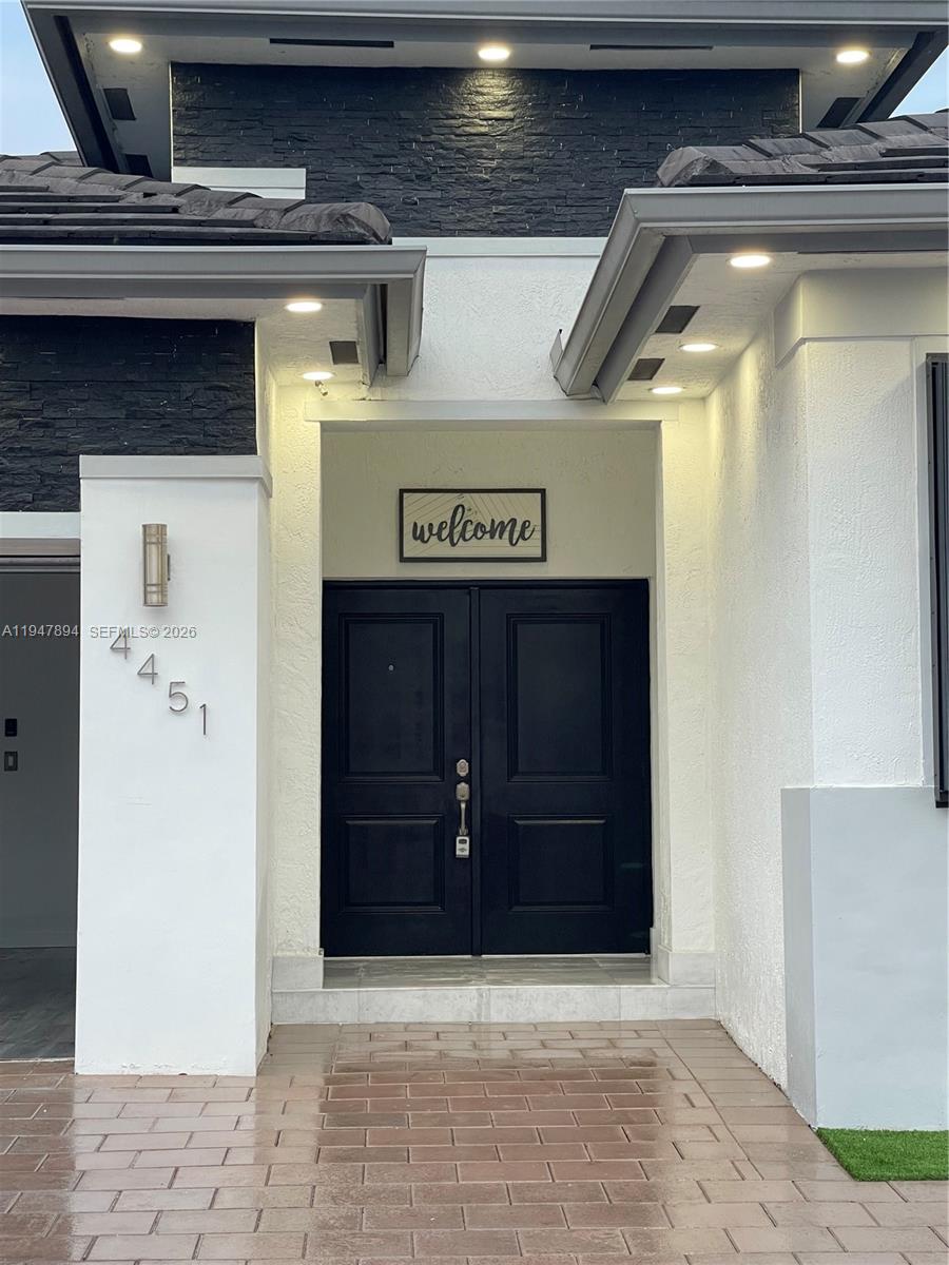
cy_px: 632
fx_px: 2339
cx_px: 474
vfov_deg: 30.3
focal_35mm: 64
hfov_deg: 22.9
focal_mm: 7.5
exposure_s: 1/120
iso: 125
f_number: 2.2
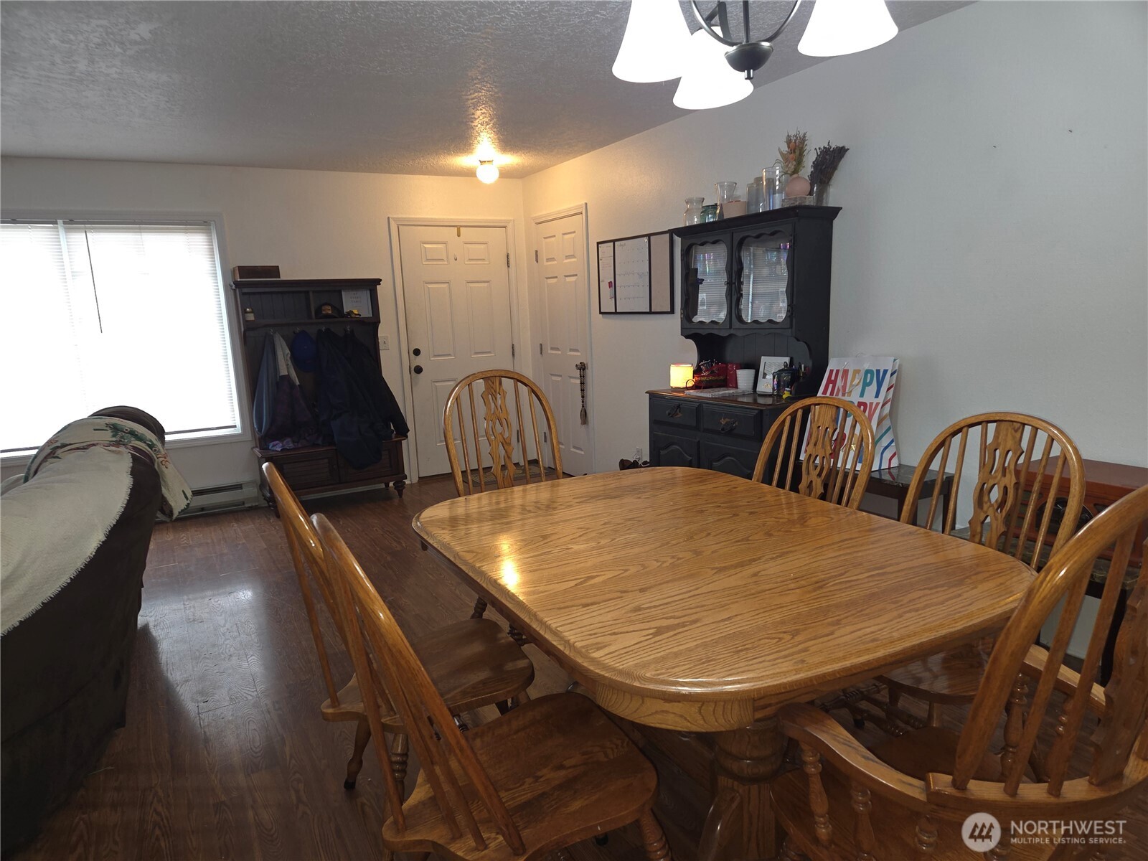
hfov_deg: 73.9
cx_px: 574
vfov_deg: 58.9
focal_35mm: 23
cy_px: 430
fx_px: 763
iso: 320
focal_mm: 5.4
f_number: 1.8
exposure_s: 1/60
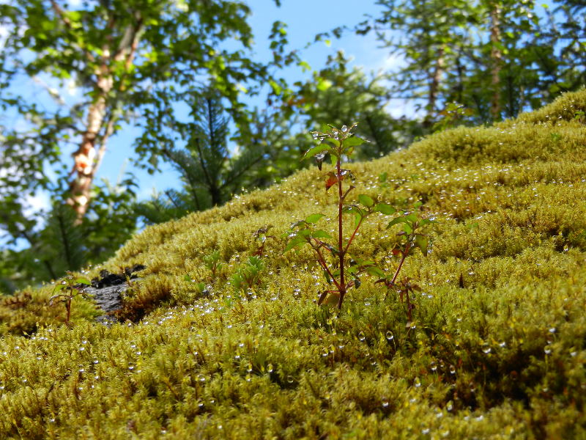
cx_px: 293
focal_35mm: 60
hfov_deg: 32.2
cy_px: 220
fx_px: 1016
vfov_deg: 24.4
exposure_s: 1/160
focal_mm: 10.9
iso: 160
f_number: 4.5
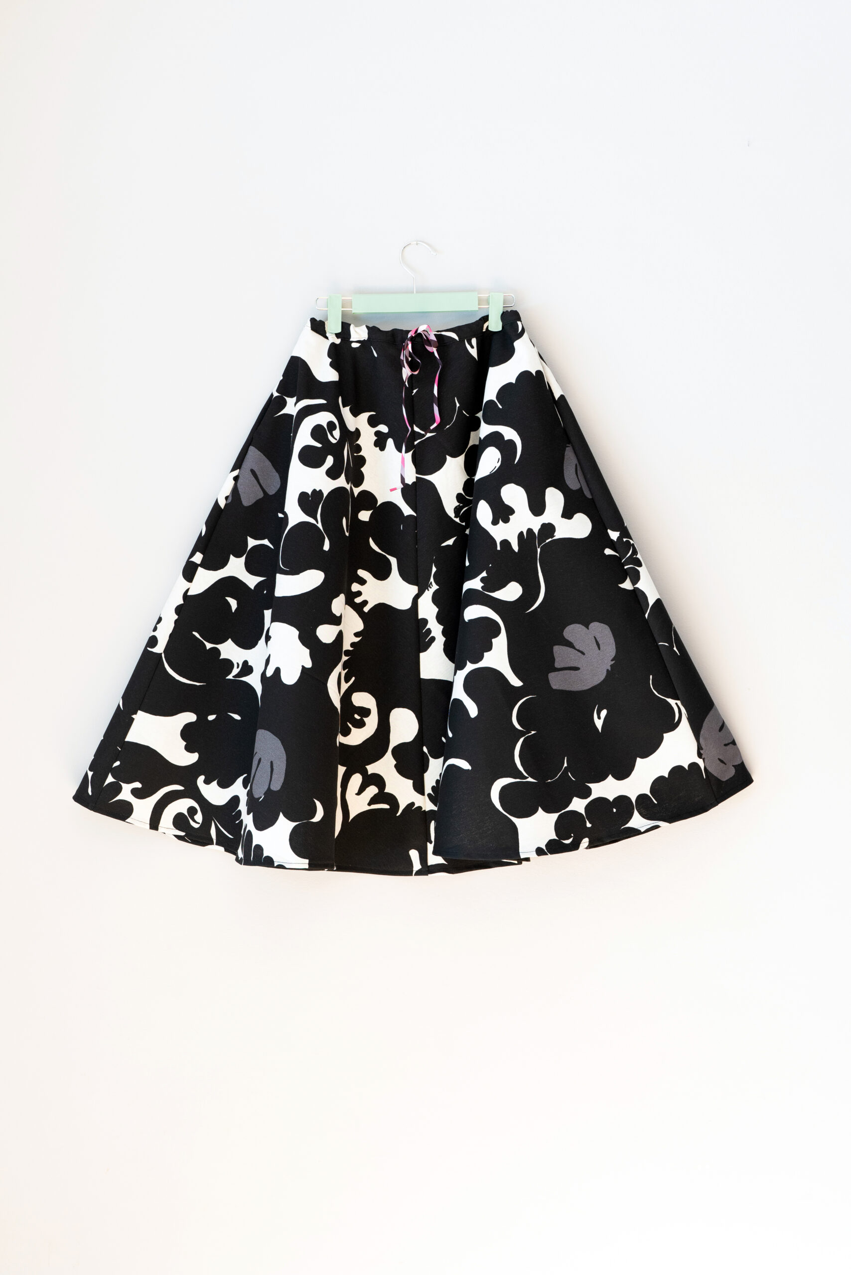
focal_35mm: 46
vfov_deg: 42.7
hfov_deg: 29.3
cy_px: 638
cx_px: 426
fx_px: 1630
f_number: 4
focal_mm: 31
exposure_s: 1/160
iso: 320
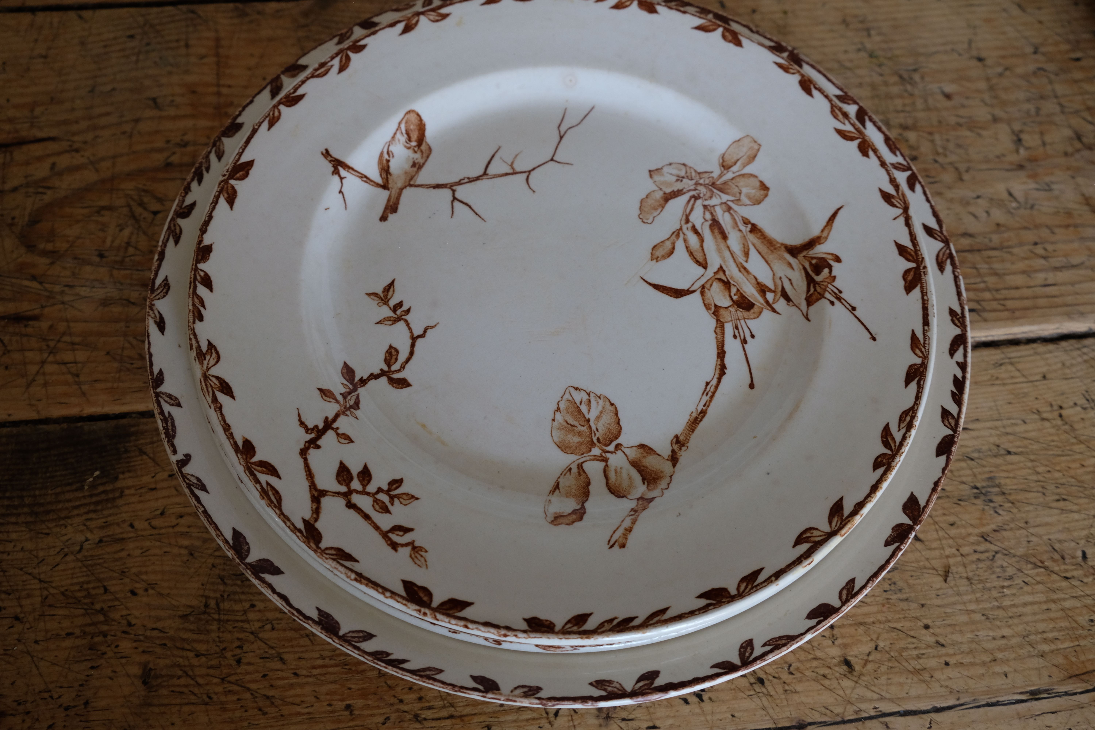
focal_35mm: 27
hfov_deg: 67.4
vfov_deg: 47.9
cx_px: 548
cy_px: 365
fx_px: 821
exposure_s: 1/60
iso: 1000
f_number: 4
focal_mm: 18
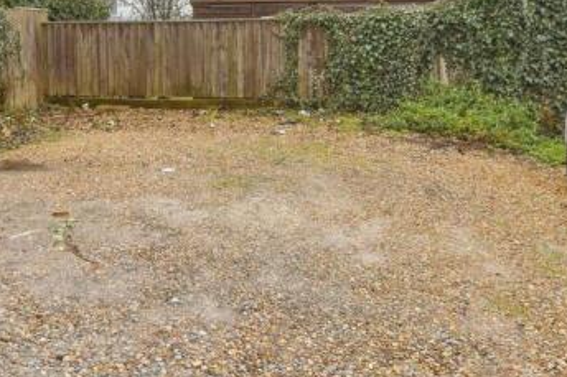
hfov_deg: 47.7
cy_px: 60
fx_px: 630
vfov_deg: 32.2
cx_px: 192
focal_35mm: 40
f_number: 8
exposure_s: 1/30
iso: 160
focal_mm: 14
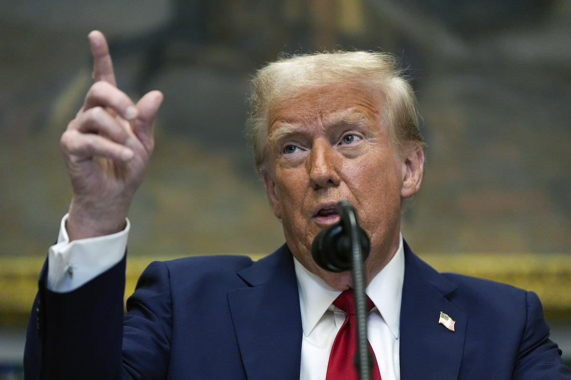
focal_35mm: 200
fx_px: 3172
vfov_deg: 6.9
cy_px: 190
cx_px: 286
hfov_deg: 10.3
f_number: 2.8
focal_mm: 200
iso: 4000
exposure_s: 1/500
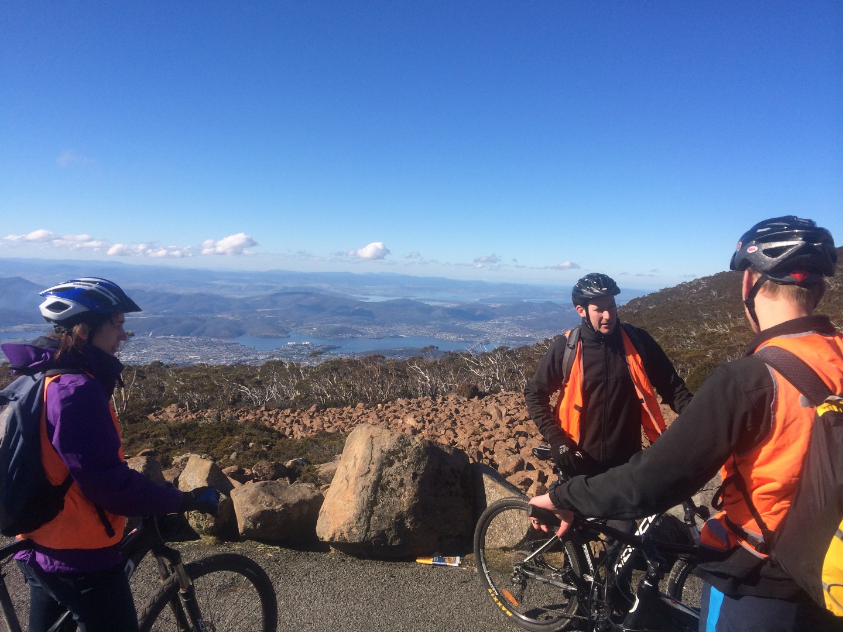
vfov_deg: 46.8
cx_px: 422
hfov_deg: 60.0
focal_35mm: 30
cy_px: 316
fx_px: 731
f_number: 2.2
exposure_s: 1/1953
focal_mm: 4.12
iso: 32
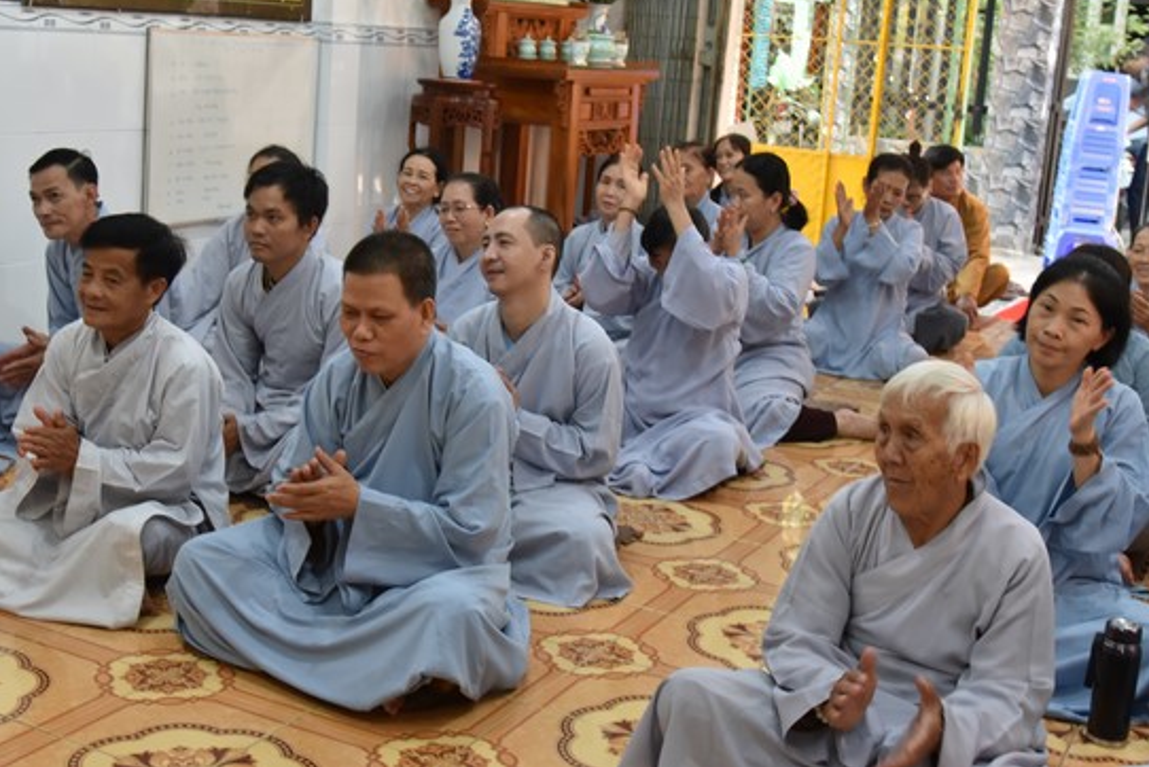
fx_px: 1533
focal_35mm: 48
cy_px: 309
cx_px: 517
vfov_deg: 28.0
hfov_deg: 41.0
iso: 1600
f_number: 5.6
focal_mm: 40
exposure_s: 1/125
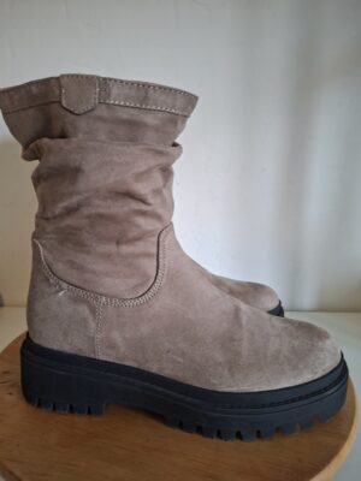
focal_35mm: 23
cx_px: 180
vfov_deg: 73.9
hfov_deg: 58.9
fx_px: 320
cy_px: 240
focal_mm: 5.54
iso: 250
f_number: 1.8
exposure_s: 1/30
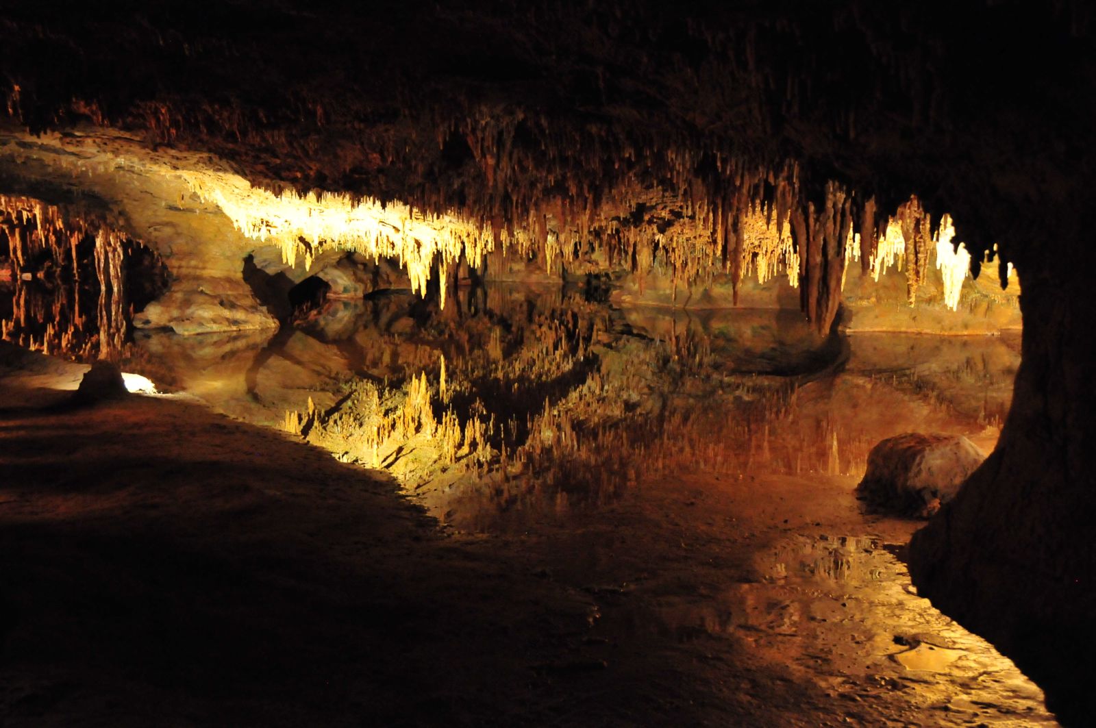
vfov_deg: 36.8
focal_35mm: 36
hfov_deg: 53.2
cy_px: 364
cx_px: 548
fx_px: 1095
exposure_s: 1/15
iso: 3200
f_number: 3.8
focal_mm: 24
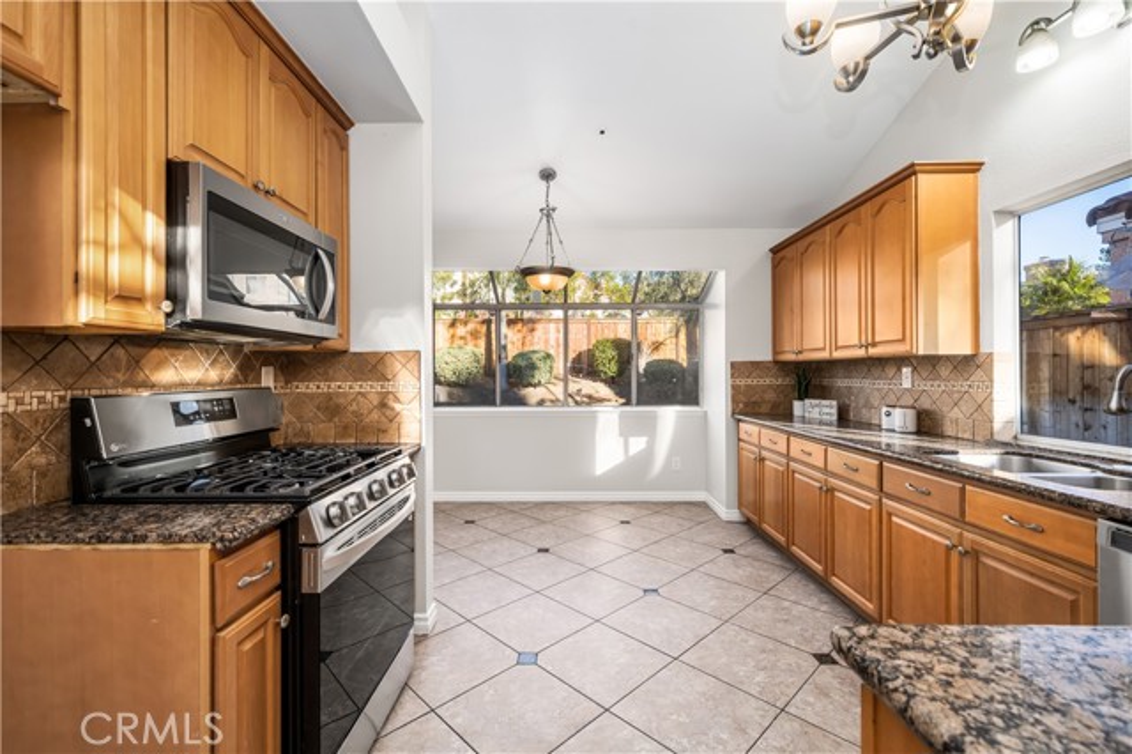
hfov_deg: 98.6
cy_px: 377
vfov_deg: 75.4
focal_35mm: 16
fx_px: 487
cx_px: 566
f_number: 6.3
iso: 100
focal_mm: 15.5
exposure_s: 1/20
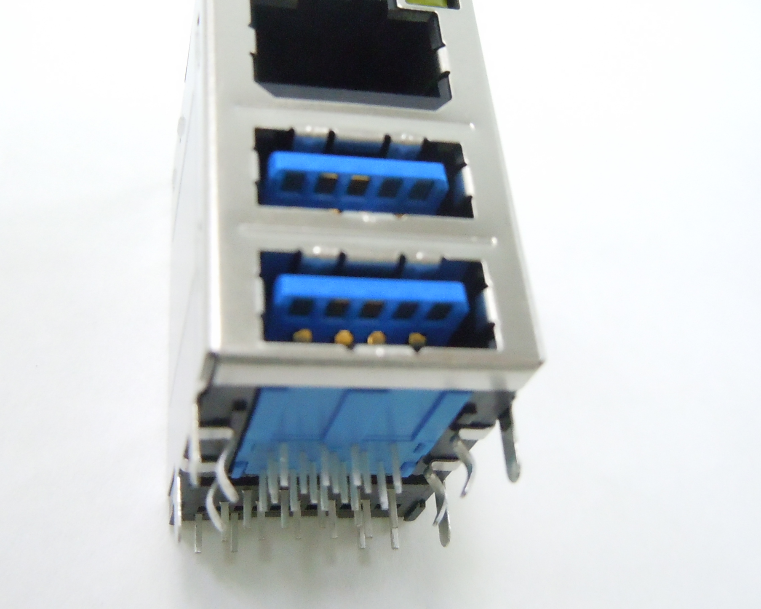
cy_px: 217
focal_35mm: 42
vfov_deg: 35.4
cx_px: 337
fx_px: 946
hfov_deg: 43.7
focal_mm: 5.4
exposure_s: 1/30
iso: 800
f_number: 3.5
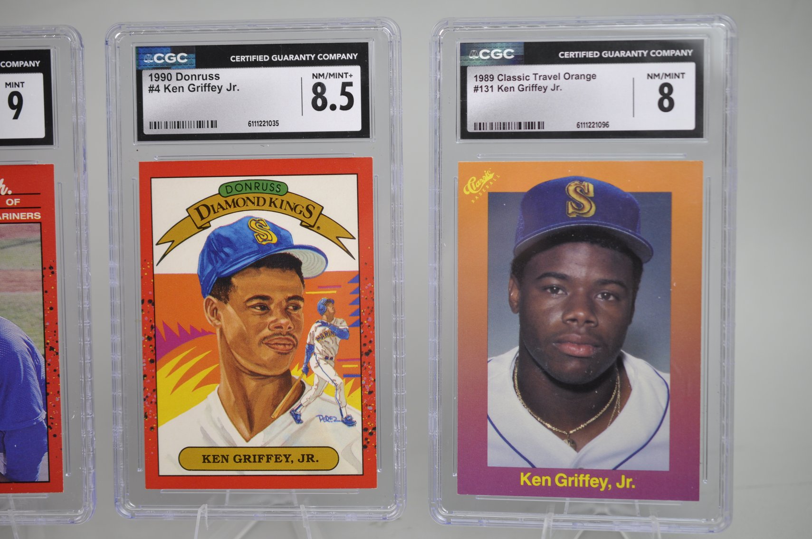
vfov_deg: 22.6
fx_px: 1352
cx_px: 406
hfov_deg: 33.4
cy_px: 270
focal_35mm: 60
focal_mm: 40
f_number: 3.5
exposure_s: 1/50
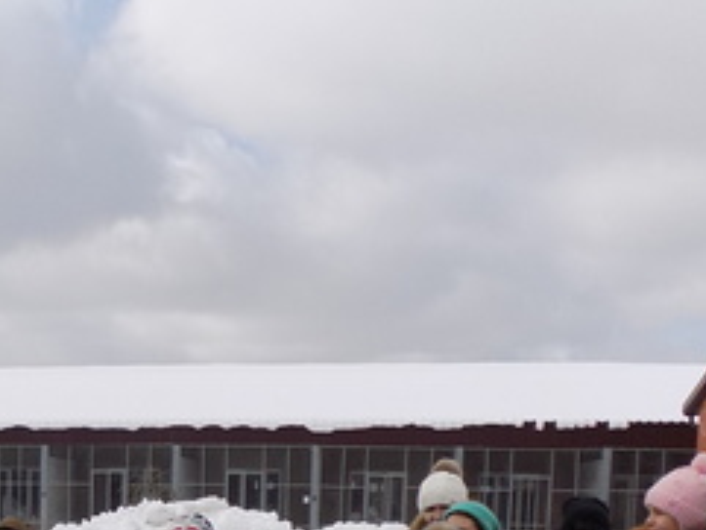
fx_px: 1245
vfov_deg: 21.9
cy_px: 671
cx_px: 35
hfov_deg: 29.9
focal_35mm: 61
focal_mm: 4
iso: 80
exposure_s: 1/200
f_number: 9.9
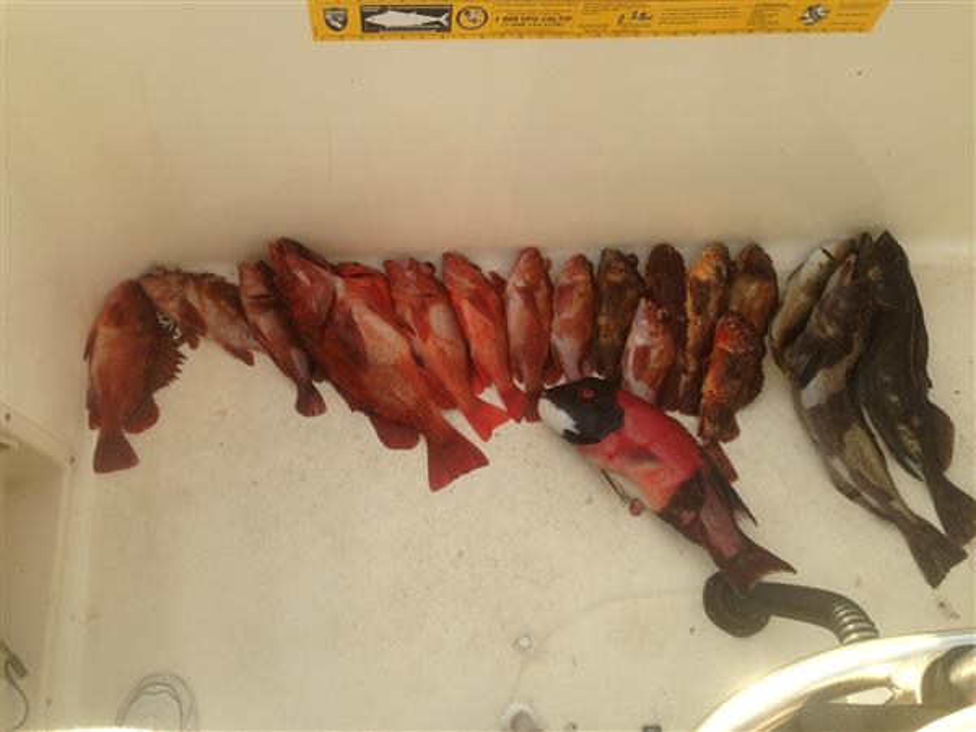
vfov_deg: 42.9
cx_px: 488
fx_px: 930
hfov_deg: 55.4
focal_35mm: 33
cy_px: 366
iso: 50
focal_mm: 4.13
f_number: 2.4
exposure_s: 1/637
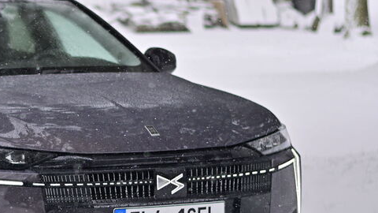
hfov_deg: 13.5
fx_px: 1574
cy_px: 170
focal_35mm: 157
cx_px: 2
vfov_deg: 7.7
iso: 200
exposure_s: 1/1600
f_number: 1.8
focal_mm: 50
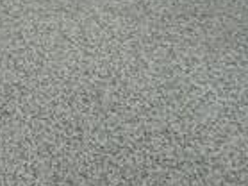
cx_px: -305
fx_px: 737
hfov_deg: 14.4
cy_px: -166
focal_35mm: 103
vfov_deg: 12.8
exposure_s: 1/99
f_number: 2.2
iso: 80
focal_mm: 2.22
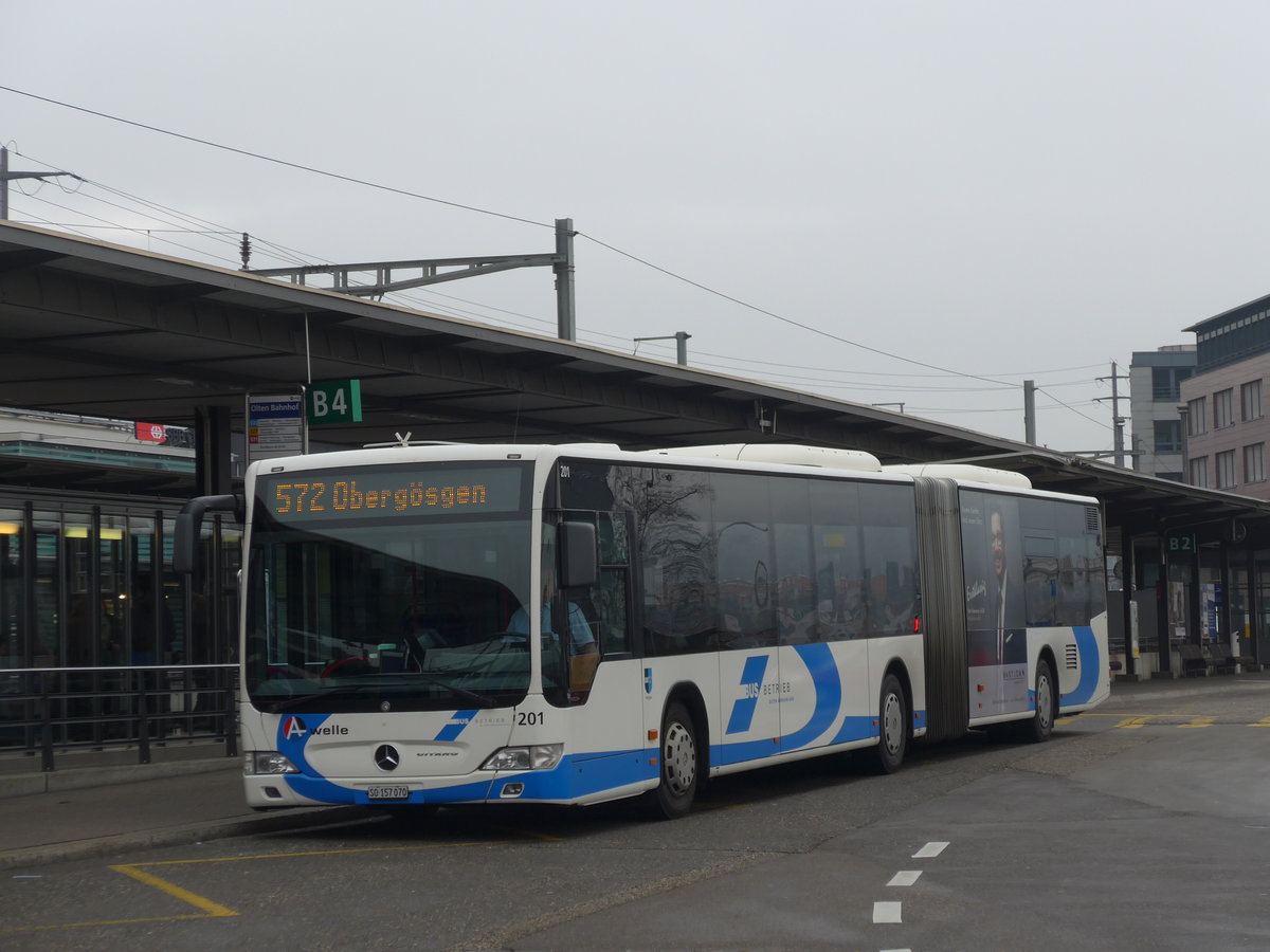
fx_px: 3302
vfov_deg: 16.4
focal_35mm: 90
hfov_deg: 21.8
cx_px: 635
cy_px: 476
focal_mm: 18
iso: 100
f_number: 4.6
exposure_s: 1/80
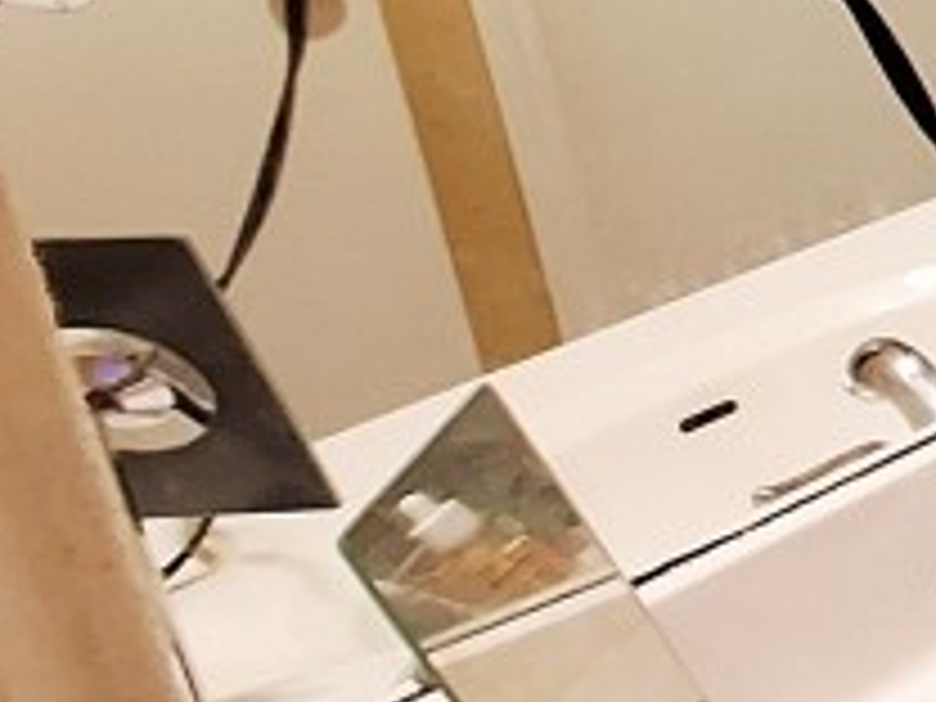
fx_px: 1731
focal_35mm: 64
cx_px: 2272
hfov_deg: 15.0
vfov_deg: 21.0
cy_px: -198
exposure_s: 1/40
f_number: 2.2
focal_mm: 1.74
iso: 200
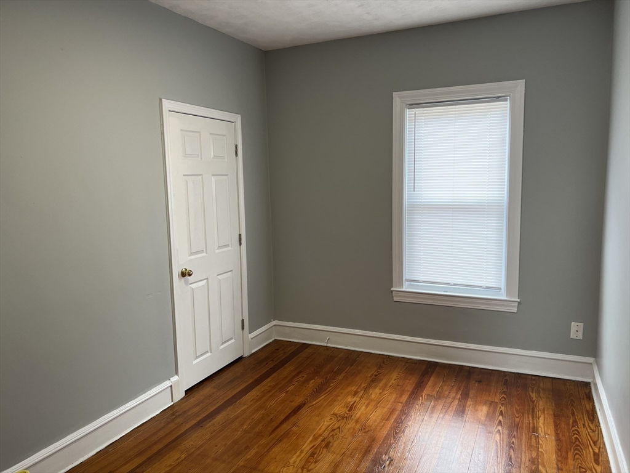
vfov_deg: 53.1
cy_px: 236
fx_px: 473
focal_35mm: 26
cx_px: 315
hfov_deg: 67.3
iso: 64
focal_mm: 5.7
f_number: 1.5
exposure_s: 1/120
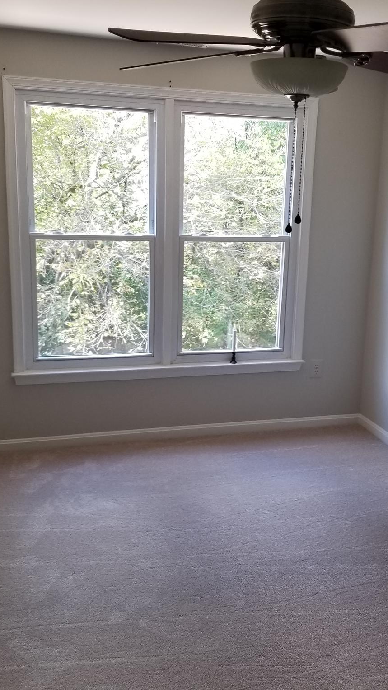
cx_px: 213
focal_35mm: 38
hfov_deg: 31.2
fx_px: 695
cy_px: 343
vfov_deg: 52.8
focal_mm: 4.3
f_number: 1.7
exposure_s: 1/60
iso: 80
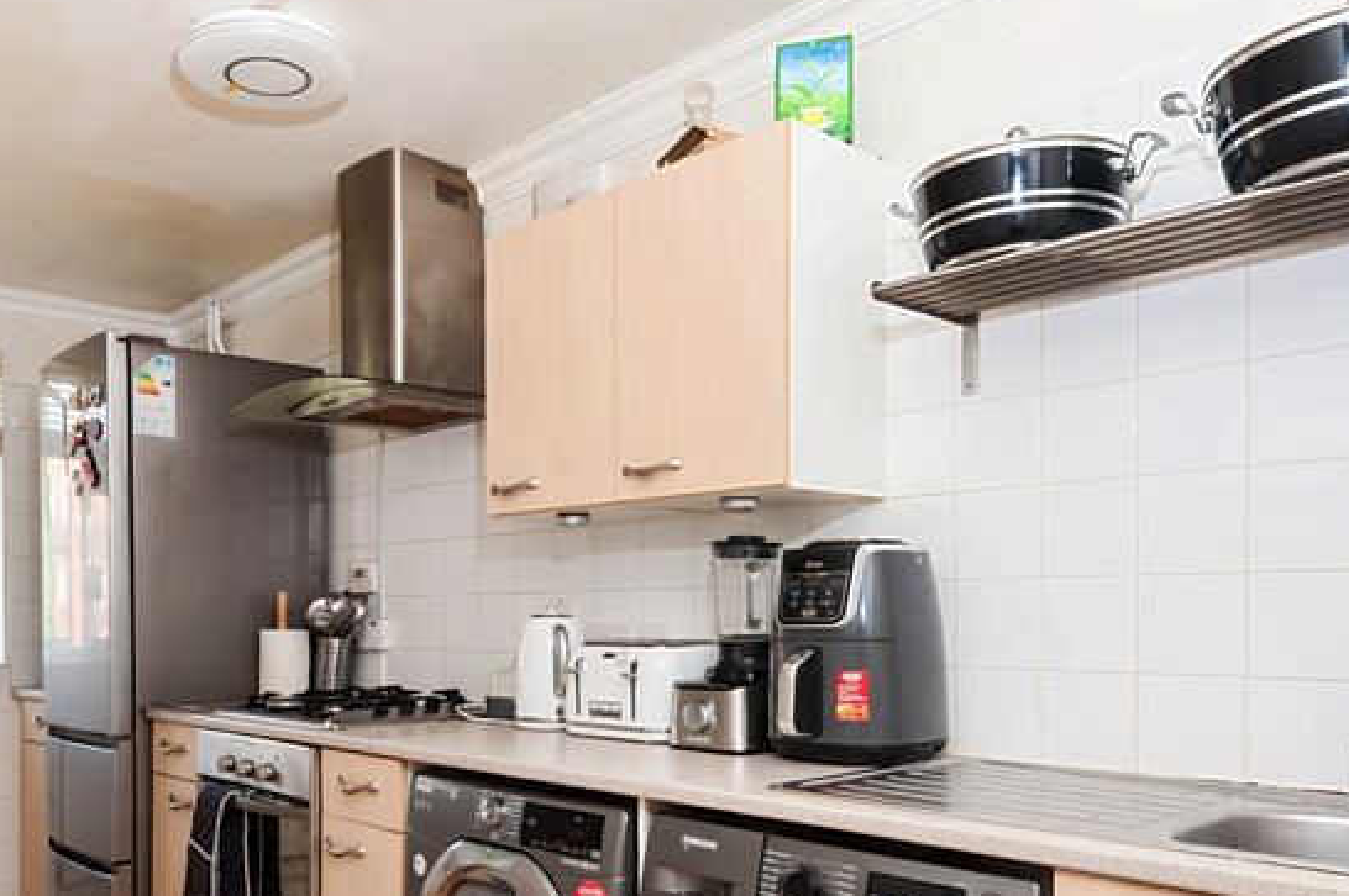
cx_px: 586
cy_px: 626
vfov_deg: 42.7
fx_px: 1123
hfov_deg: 61.7
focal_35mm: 30
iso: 400
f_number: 9
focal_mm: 16
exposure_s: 1/40
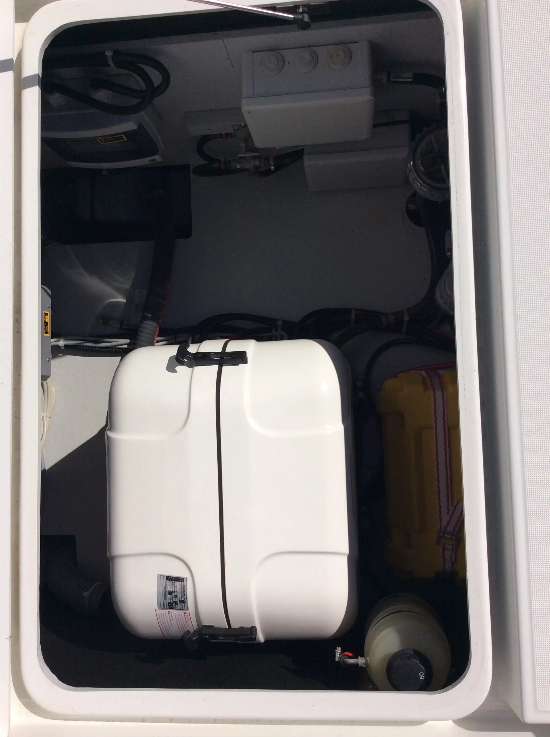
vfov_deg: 56.9
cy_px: 368
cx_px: 275
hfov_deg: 44.1
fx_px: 680
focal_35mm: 32
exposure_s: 1/5747
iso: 32
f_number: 2.4
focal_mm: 3.3
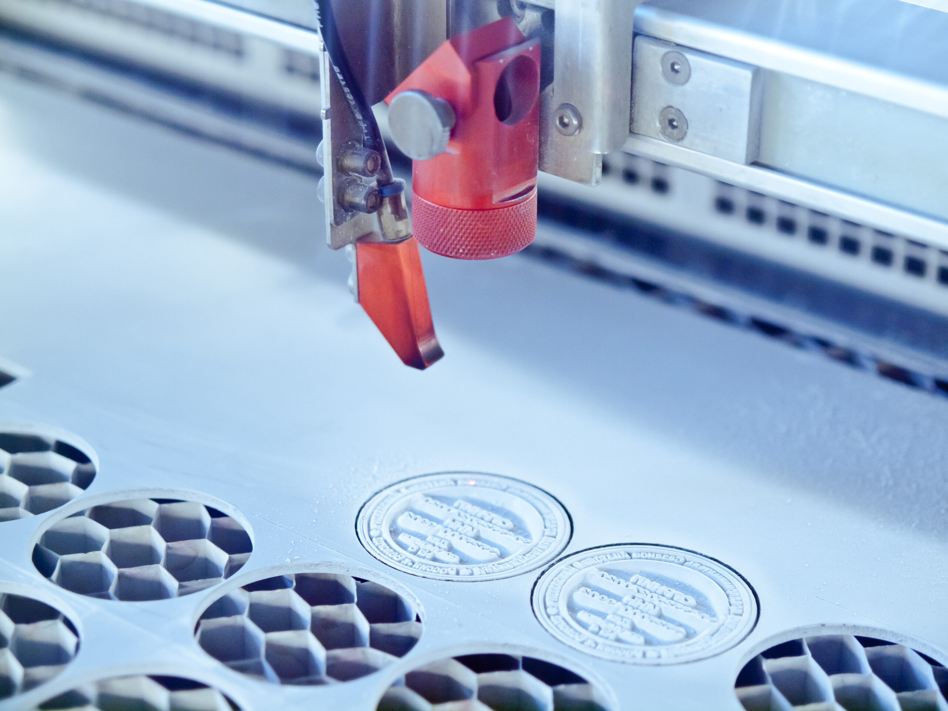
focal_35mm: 108
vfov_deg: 13.7
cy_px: 356
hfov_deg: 18.2
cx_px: 474
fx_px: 2958
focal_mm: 54
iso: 640
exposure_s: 1/60
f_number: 3.5
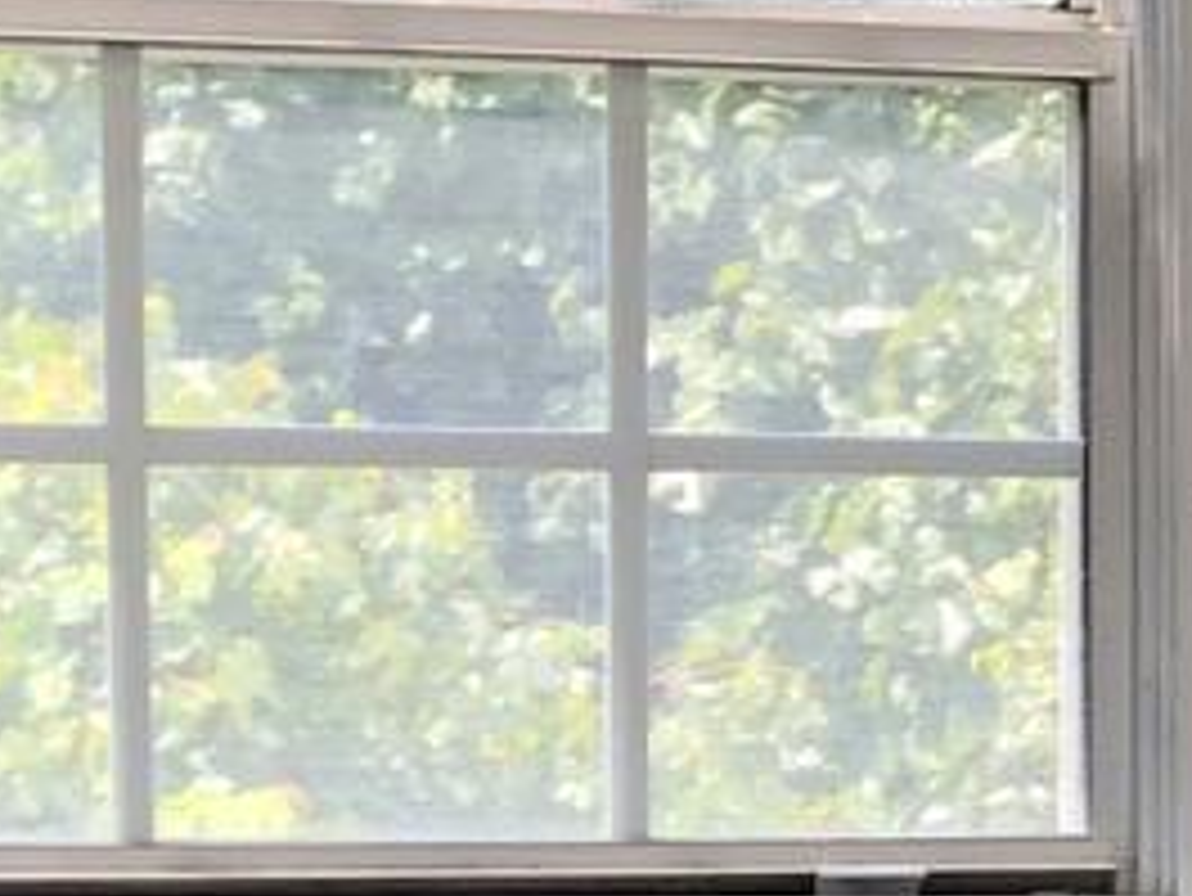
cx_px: 2699
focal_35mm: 216
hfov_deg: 8.5
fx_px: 7441
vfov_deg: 6.8
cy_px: 1274
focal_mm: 3.99
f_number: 1.8
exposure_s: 1/120
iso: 25
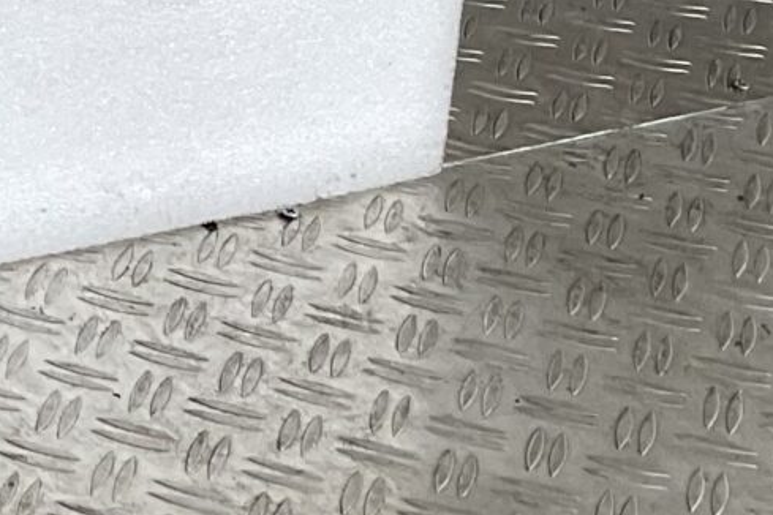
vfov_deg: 8.3
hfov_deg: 12.2
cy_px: -458
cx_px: -509
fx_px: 3392
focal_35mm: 158
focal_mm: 3
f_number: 1.8
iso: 32
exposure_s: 1/100
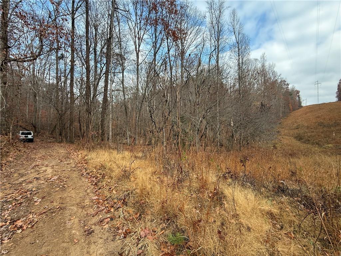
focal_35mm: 14
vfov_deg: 85.7
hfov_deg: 102.1
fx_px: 138
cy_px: 128
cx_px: 170
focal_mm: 2.22
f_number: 2.2
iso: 64
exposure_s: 1/321
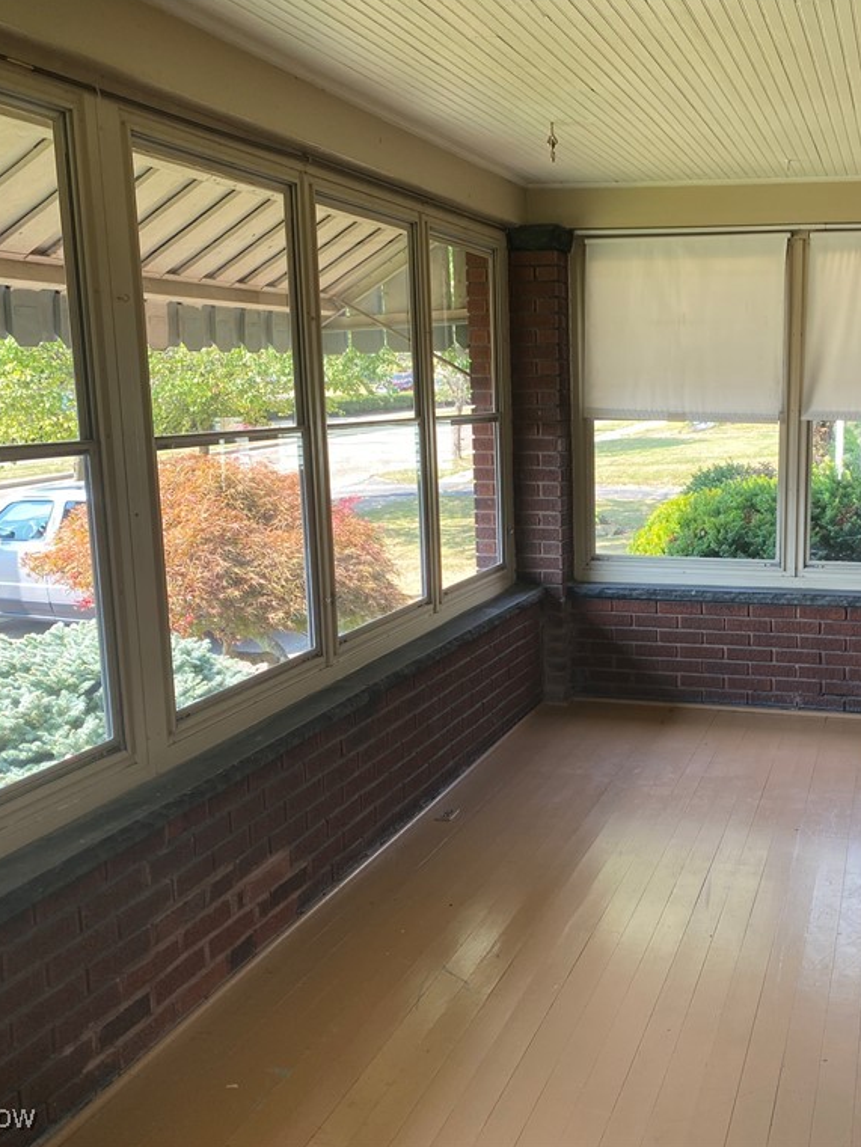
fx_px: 1160
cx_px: 659
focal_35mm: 35
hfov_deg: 39.5
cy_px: 571
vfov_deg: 52.6
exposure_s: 1/122
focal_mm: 4.25
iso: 40
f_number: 1.8
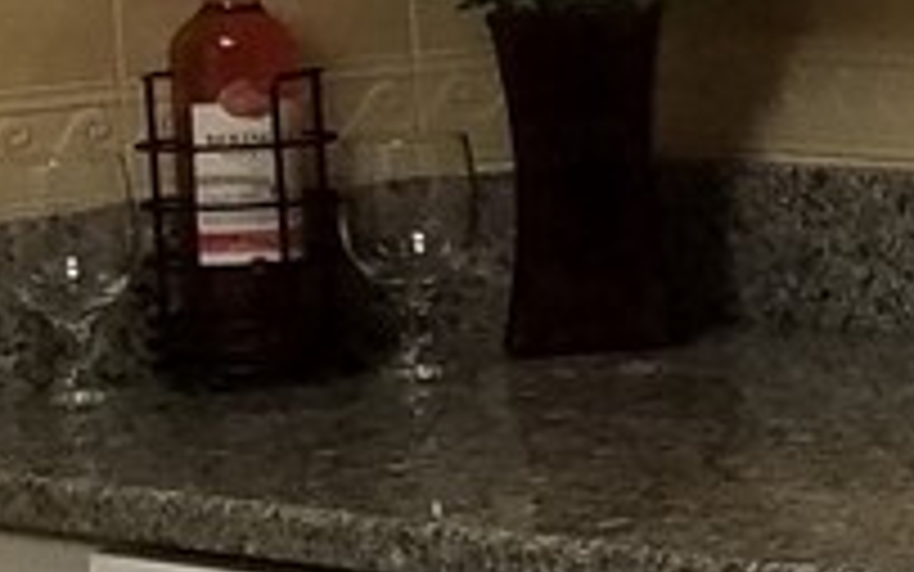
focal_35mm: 217
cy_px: -54
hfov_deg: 7.8
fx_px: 5407
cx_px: 3111
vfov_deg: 6.0
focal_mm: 4.2
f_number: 1.7
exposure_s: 1/60
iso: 125
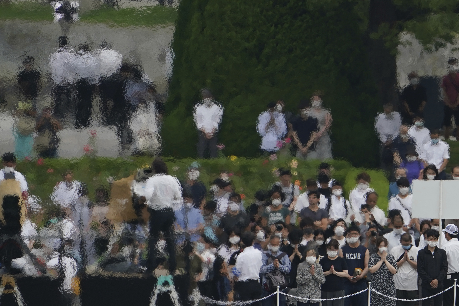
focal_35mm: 1171
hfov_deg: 1.8
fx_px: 14931
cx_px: 441
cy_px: 241
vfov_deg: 1.2
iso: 250
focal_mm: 600
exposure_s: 1/500
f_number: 6.3
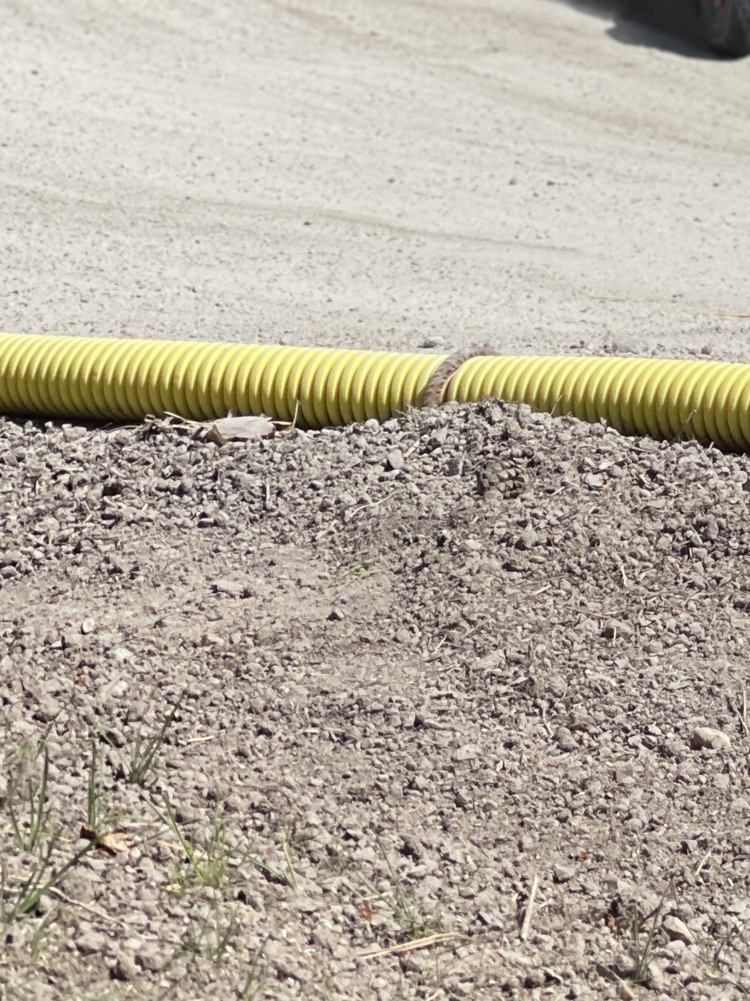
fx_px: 5434
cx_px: 1042
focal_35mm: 188
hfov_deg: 7.8
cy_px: 89
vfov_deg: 10.5
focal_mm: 7.5
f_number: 2.2
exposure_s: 1/1488
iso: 32
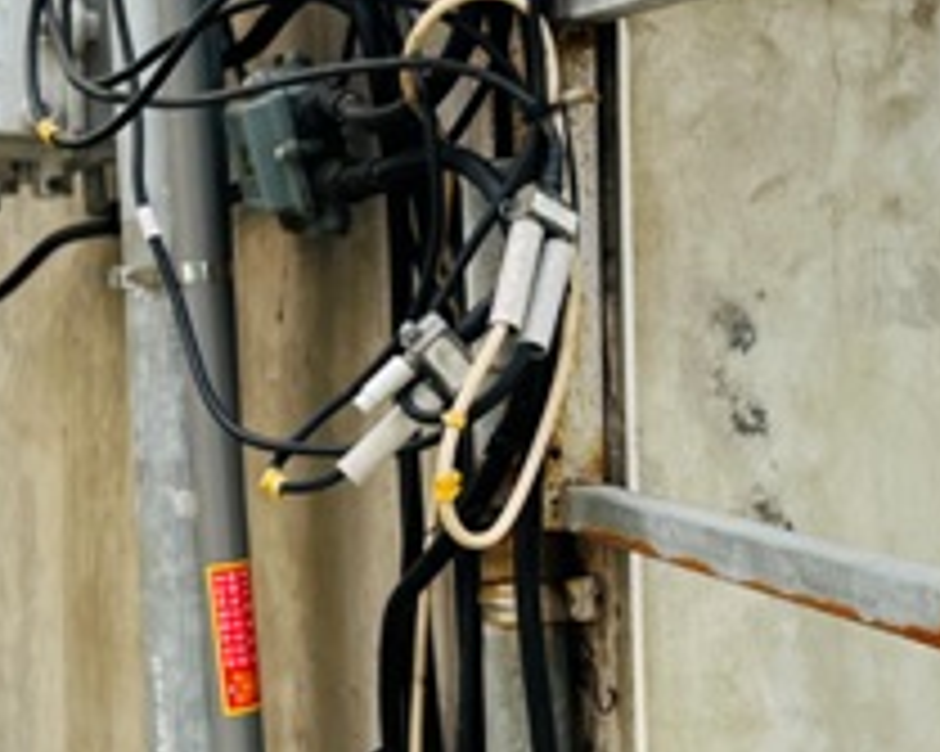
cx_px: 463
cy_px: 356
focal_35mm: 97
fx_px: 2697
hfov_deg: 19.8
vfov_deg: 15.9
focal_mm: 5.7
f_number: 1.5
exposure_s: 1/639
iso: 50
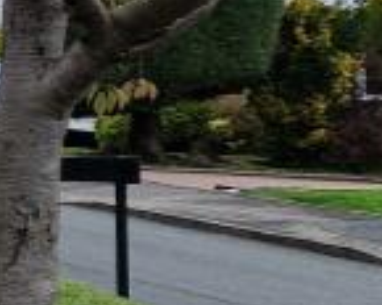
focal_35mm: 158
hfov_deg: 9.5
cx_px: -772
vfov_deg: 9.8
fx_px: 1786
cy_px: 71
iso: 50
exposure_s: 1/730
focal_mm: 5.4
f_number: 1.8
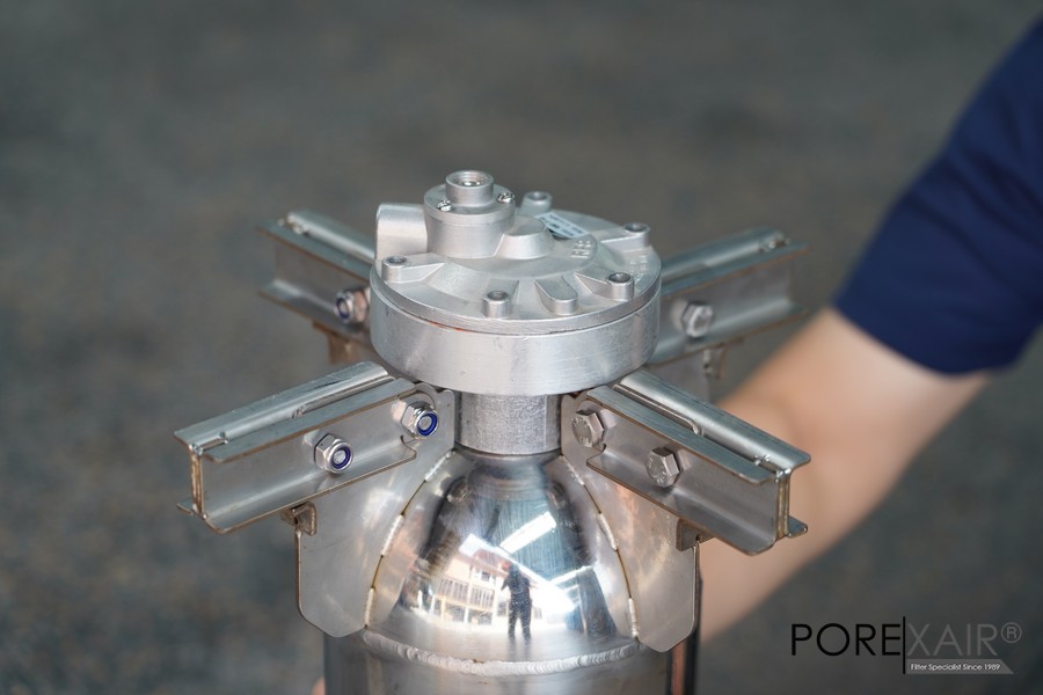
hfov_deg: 19.5
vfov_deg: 13.0
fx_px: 3042
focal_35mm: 105
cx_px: 522
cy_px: 348
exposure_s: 1/125
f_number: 4
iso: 320
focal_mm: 105
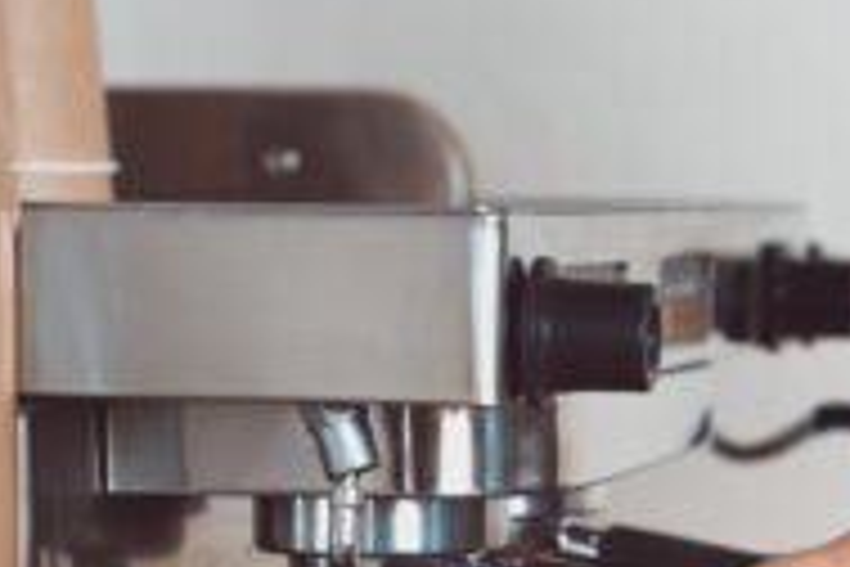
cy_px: 567
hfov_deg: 10.2
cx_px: 688
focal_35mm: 202
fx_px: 4769
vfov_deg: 6.8
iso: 160
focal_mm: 85
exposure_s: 1/200
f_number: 3.5
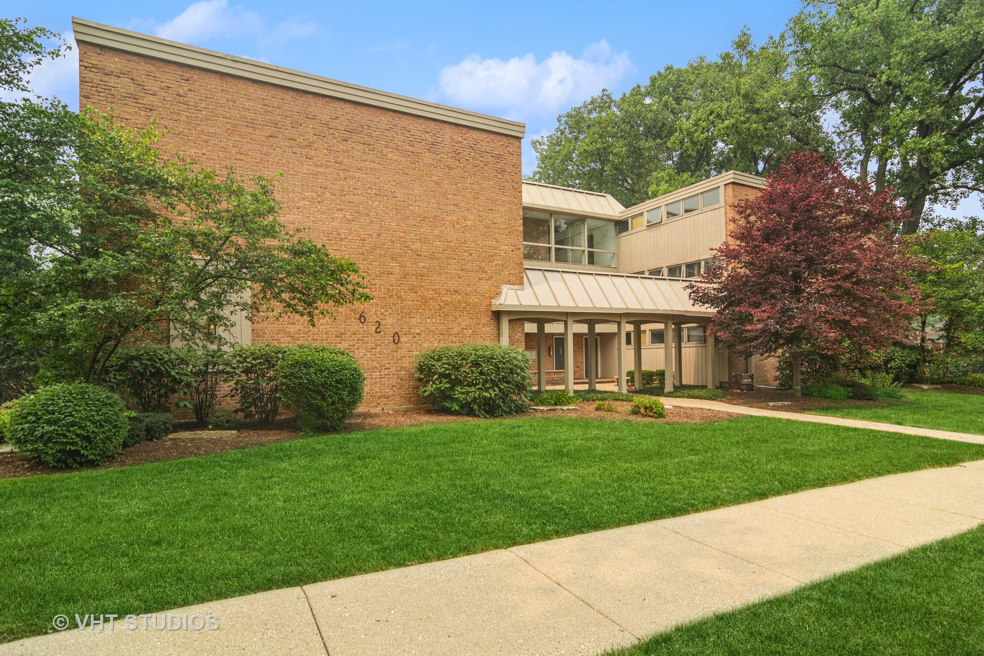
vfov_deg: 67.4
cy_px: 328
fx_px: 492
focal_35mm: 18
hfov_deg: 90.0
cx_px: 492
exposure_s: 1/800
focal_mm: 12
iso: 200
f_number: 8
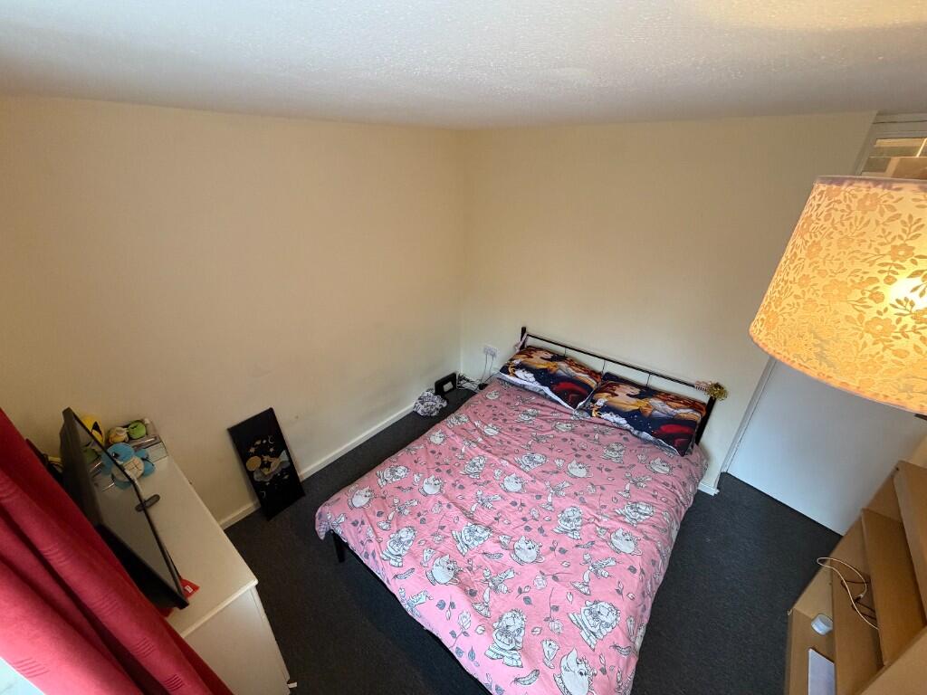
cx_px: 464
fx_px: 375
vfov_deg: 85.7
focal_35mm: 14
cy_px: 348
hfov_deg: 102.1
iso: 400
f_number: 2.2
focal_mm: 2.22
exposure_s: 1/60
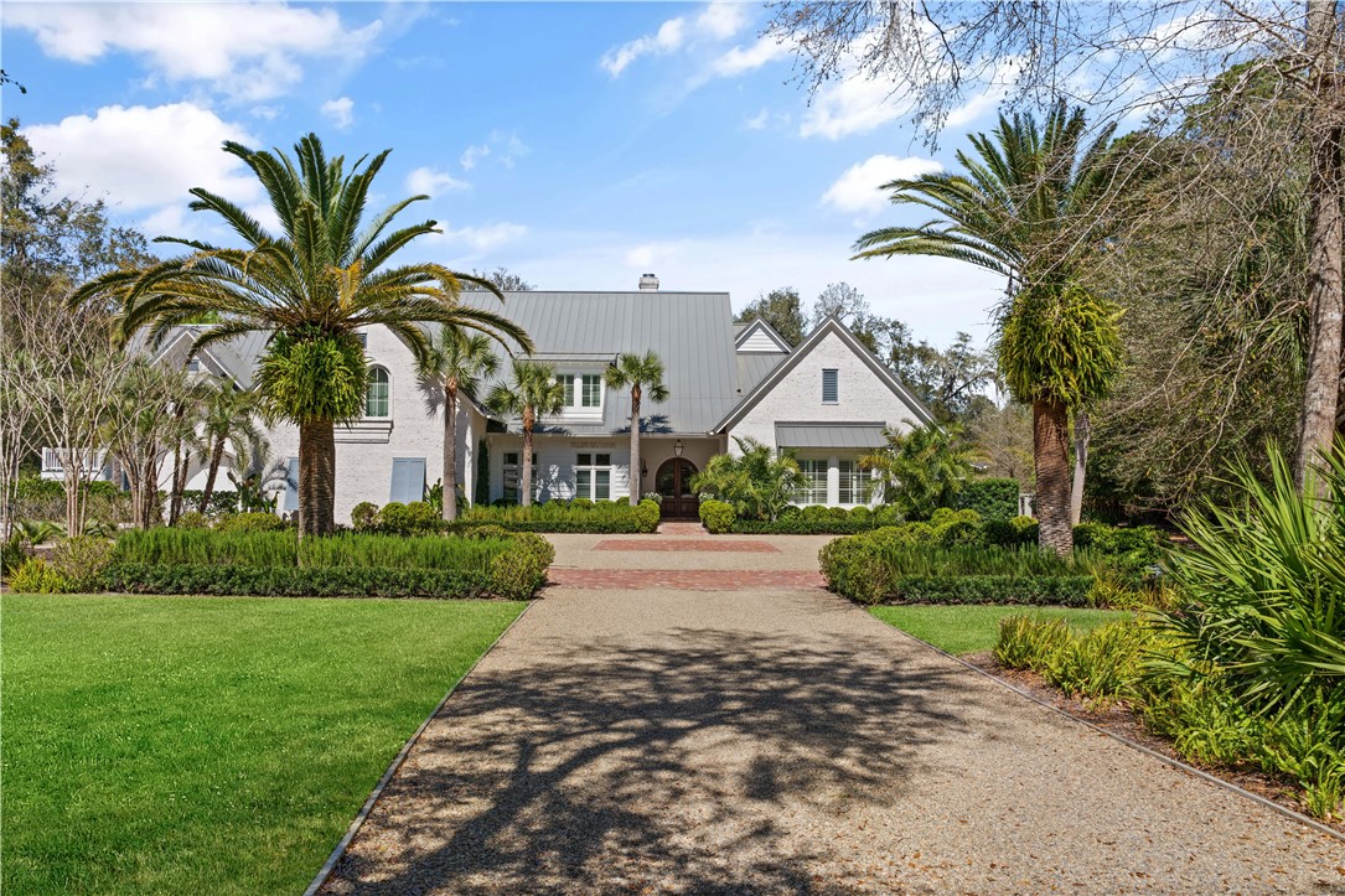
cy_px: 448
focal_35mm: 29
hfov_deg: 63.7
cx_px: 672
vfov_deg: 44.9
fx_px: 1083
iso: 100
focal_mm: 29
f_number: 9
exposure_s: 1/125
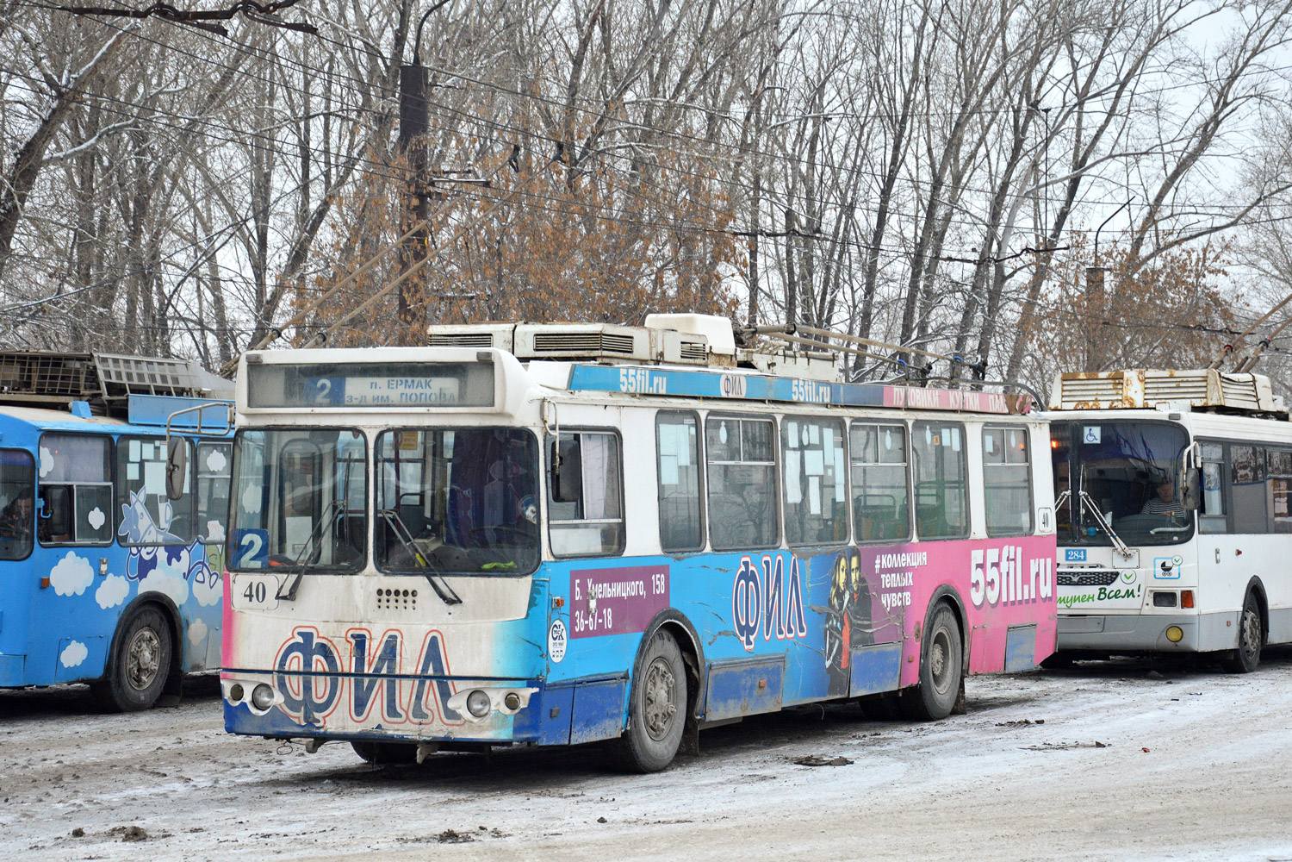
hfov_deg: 21.9
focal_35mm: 93
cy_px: 431
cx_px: 646
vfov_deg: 14.7
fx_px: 3337
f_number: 6.3
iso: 400
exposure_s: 1/250
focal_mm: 62
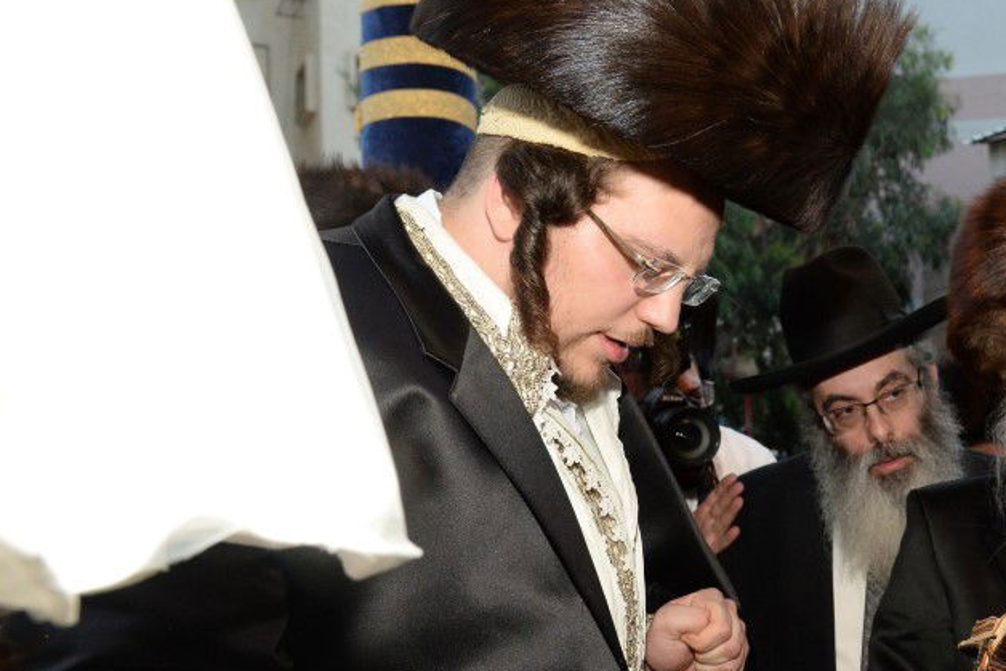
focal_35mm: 44
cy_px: 464
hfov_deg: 40.8
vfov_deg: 30.2
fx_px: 1230
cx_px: 921
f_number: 5.6
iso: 2000
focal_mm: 24
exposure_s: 1/125
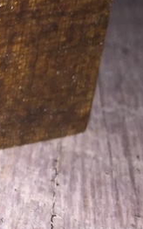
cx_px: -264
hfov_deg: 9.1
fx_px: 747
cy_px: 45
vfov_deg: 17.2
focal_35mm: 120
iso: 32
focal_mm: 4.15
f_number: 2.2
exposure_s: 1/295
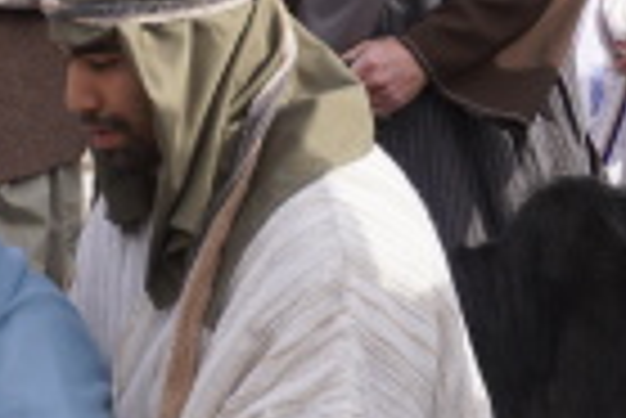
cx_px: -50
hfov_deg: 10.0
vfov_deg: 6.8
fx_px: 3551
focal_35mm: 204
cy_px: 202
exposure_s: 1/320
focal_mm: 42
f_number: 6.3
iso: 100
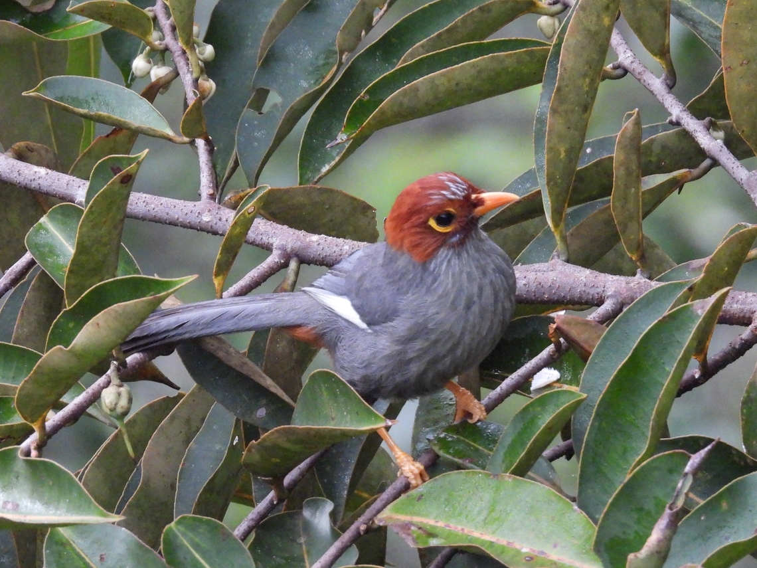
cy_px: 284
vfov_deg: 1.5
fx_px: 21869
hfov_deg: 2.0
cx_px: 378
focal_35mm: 1000
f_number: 5.6
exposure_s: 1/125
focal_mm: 178
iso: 1400
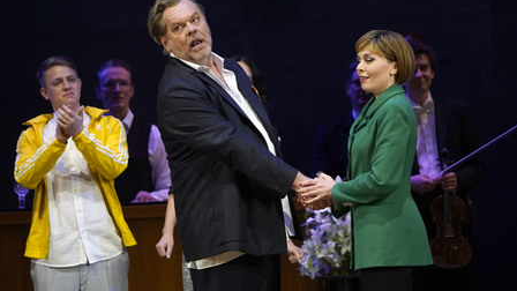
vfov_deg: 3.6
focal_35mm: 335
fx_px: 4592
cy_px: 132
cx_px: 259
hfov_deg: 6.4
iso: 3200
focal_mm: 318
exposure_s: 1/200
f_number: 6.3
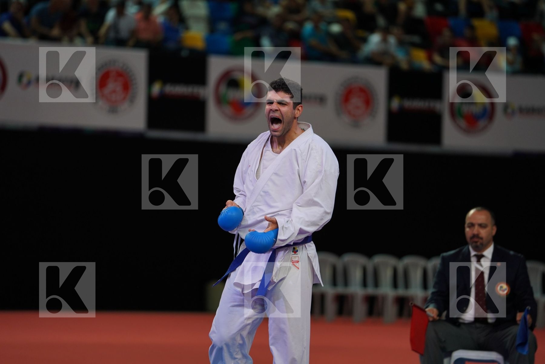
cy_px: 182
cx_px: 272
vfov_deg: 6.9
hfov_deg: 10.3
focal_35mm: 200
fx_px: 3028
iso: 640
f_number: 2.8
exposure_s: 1/1000
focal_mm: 200
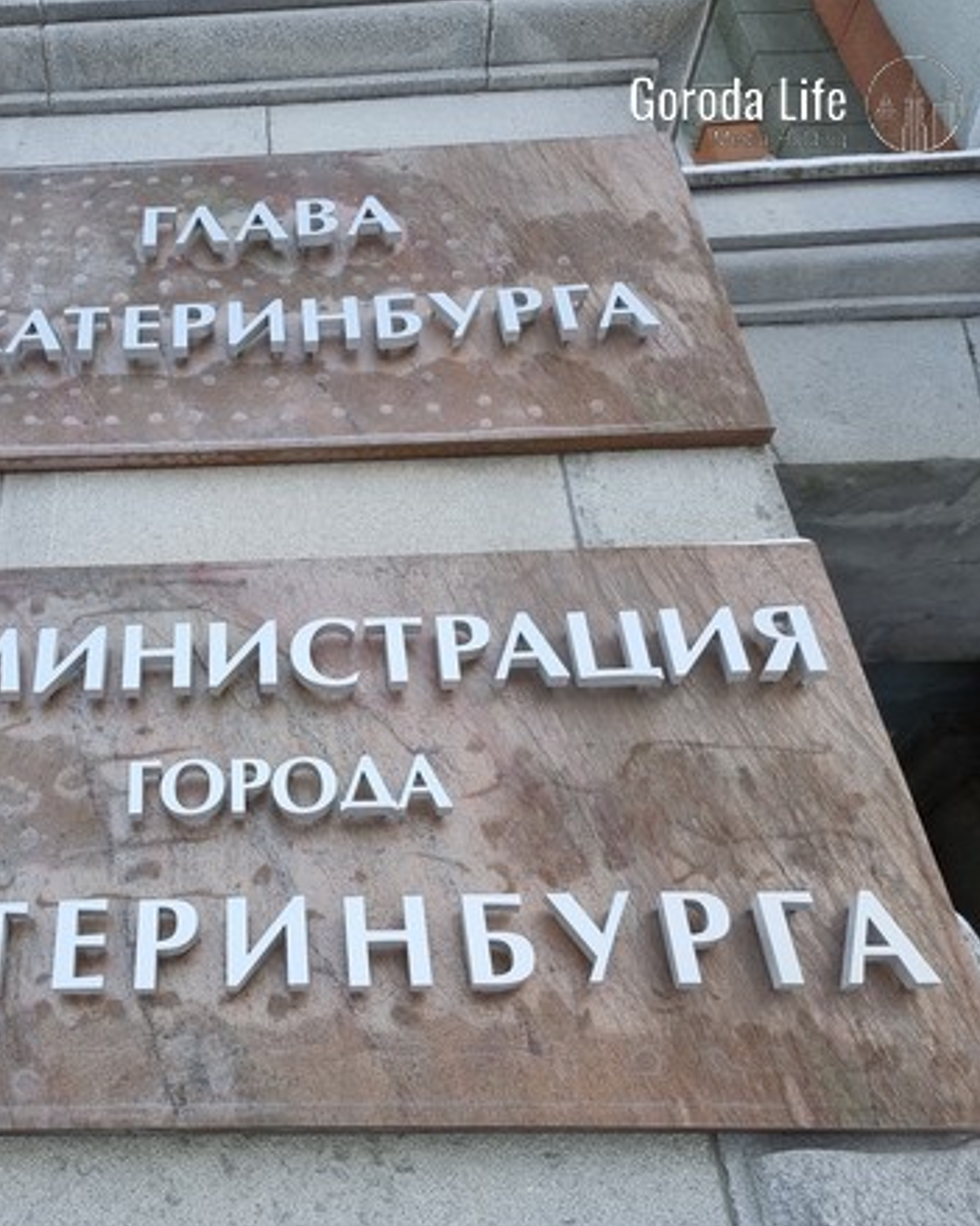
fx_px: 1161
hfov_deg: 43.8
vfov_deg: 55.7
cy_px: 600
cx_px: 209
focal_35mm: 32
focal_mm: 6.7
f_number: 1.8
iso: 50
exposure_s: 1/103
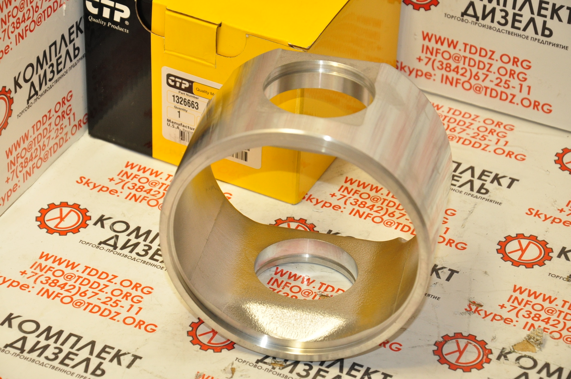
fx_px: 2139
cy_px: 190
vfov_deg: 10.1
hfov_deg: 15.2
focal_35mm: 135
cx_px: 286
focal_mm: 90
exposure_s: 1/200
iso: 800
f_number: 8
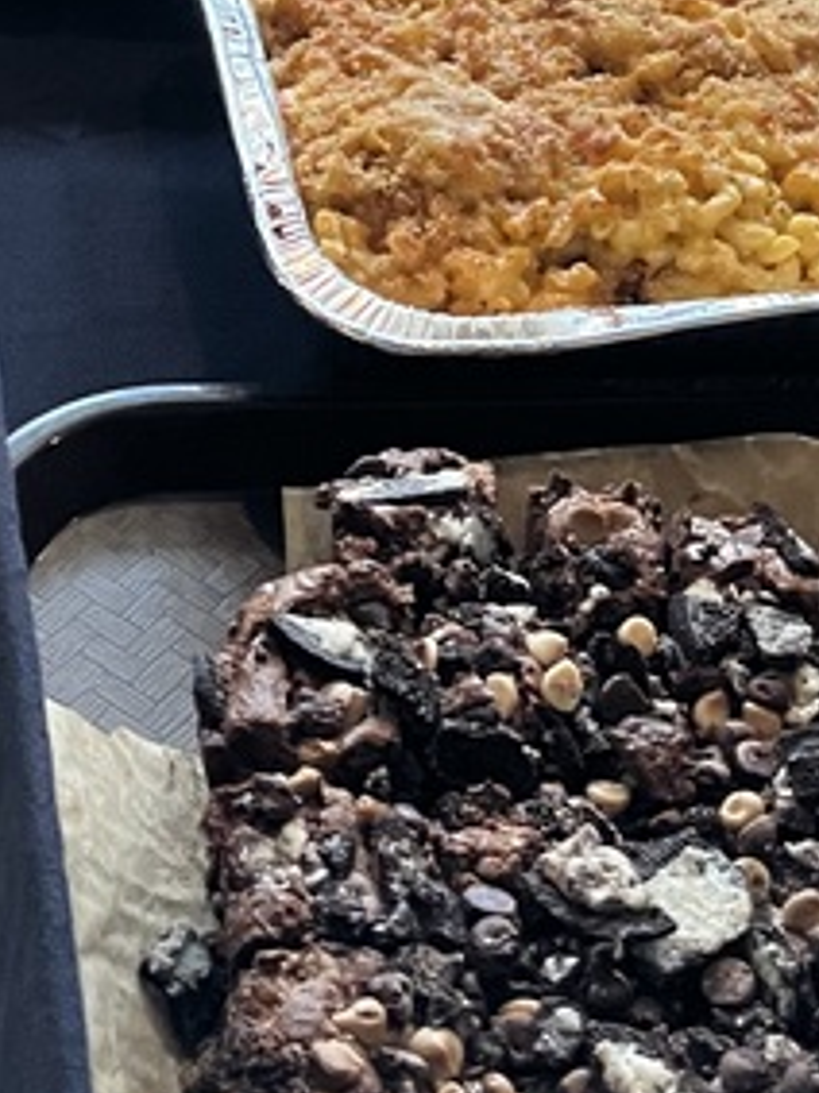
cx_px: 672
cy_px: -332
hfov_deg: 15.6
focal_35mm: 94
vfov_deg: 19.3
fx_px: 2968
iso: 500
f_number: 1.6
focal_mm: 5.1
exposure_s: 1/60
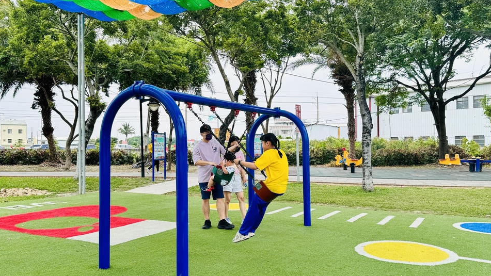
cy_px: 149
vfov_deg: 35.6
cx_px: 232
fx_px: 430
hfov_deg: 59.5
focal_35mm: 33
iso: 80
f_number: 1.78
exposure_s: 1/730
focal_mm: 6.76
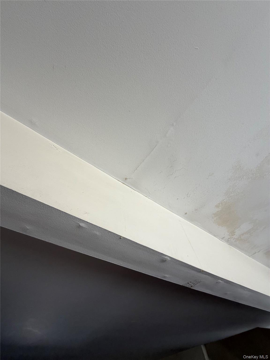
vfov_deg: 102.1
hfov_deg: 85.7
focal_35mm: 14
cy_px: 180
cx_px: 135
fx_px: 146
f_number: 2.2
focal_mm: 2.22
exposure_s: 1/121
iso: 125
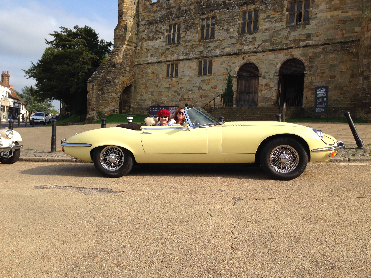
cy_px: 139
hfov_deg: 55.4
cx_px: 186
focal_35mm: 33
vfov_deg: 42.9
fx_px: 354
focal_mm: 4.12
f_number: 2.4
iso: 50
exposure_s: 1/1106
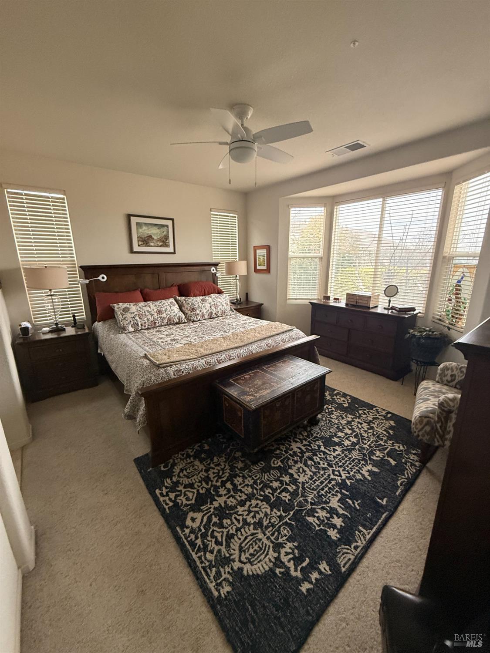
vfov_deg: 102.1
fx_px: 264
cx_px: 245
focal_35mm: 14
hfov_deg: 85.7
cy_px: 326
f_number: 2.2
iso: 500
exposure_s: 1/60
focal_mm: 2.22
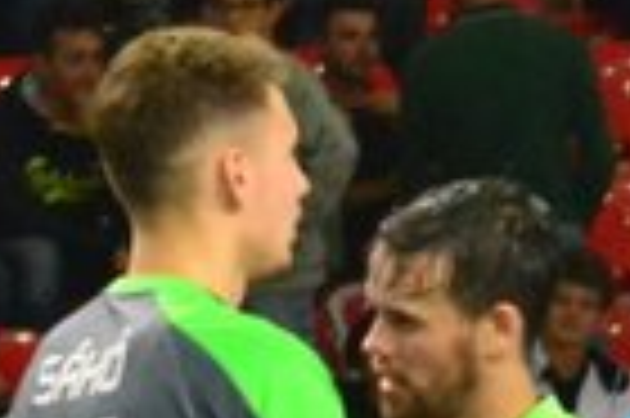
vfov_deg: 1.6
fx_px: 14718
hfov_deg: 2.4
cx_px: 1292
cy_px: 1011
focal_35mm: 842
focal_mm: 98
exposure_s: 1/250
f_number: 6.3
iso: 6400
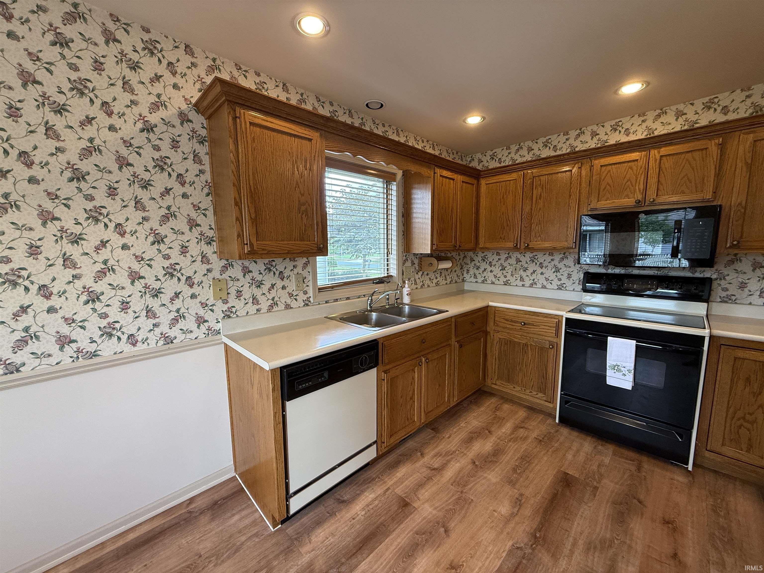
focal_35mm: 14
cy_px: 286
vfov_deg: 85.7
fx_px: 309
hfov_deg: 102.1
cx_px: 382
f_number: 2.2
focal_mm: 2.22
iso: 200
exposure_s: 1/120
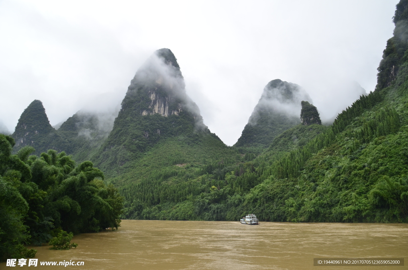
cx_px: 204
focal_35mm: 27
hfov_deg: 67.5
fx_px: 305
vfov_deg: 47.7
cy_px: 135
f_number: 8
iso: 400
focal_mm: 18
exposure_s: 1/500
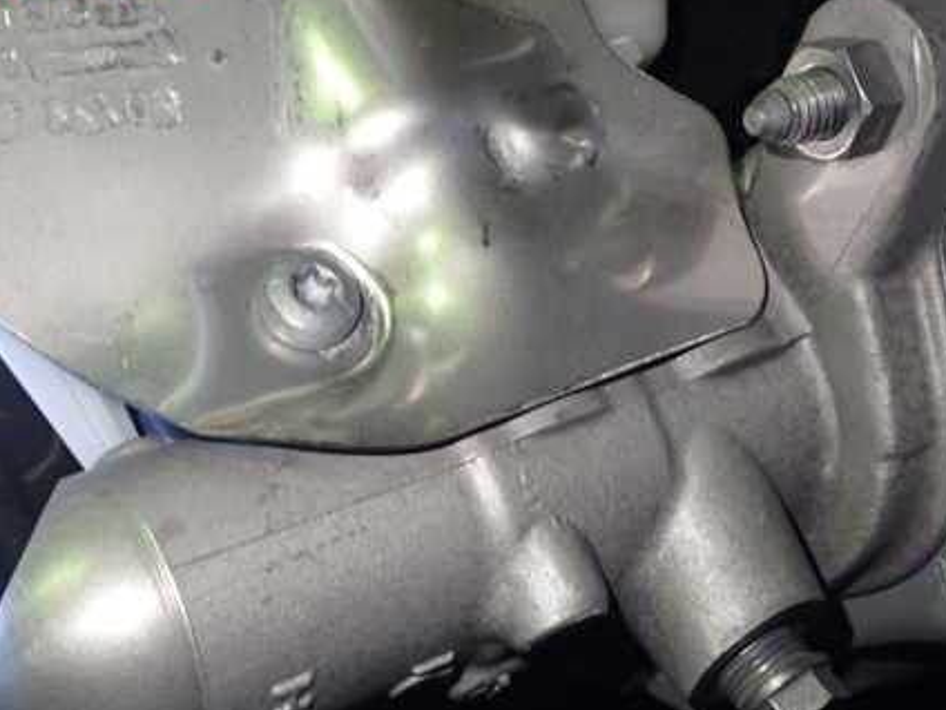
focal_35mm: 58
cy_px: 442
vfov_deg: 25.2
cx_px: 451
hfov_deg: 33.2
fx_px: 1585
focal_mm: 7.31
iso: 400
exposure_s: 1/40
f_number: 2.8
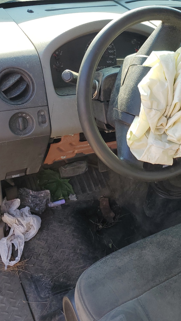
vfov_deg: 52.8
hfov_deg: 30.3
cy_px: 161
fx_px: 324
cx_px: 150
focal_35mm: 38
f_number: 1.5
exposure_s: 1/417
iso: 50
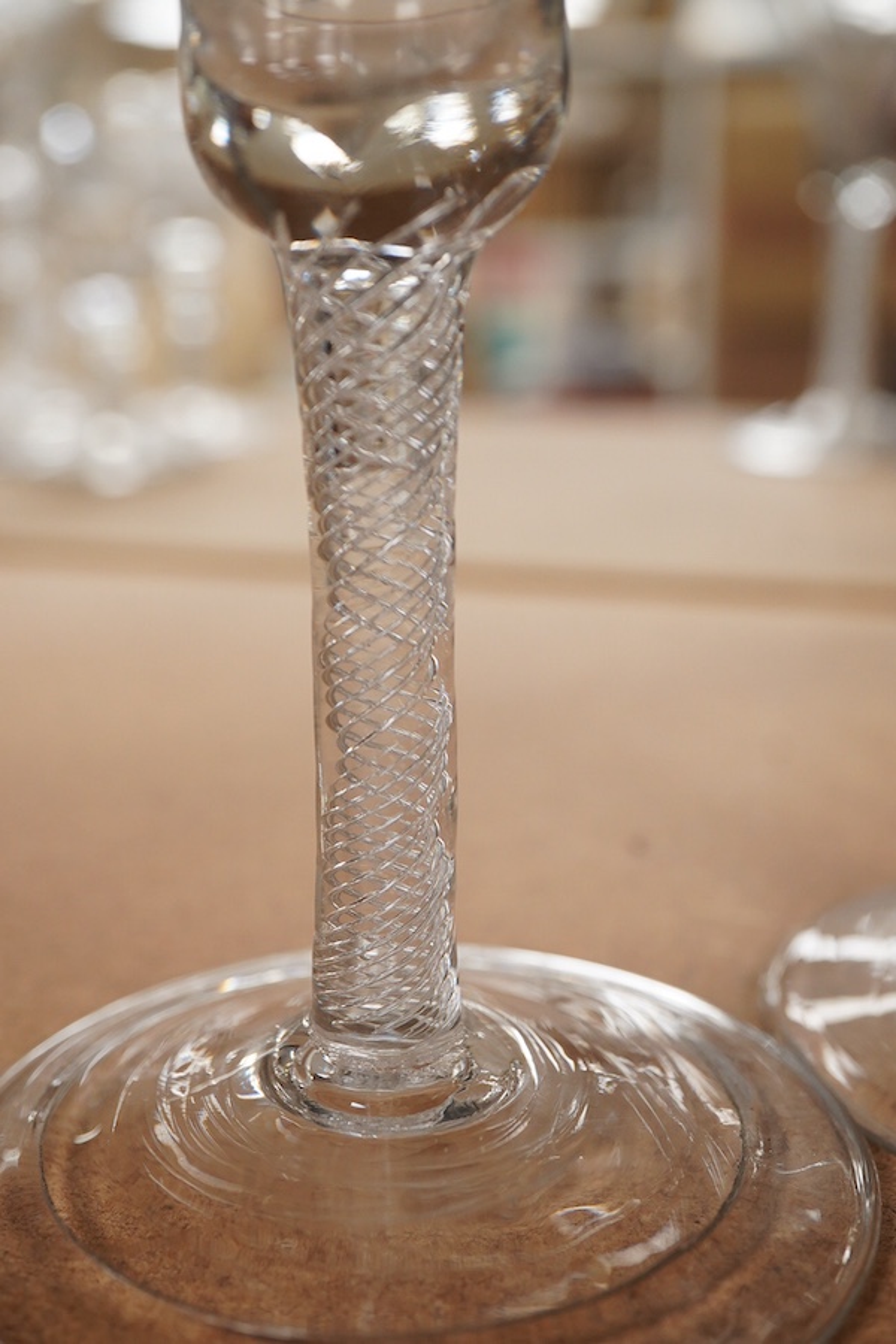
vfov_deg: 43.6
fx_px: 1680
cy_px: 672
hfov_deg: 29.9
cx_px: 448
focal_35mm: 45
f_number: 8
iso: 1250
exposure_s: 1/125
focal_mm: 30
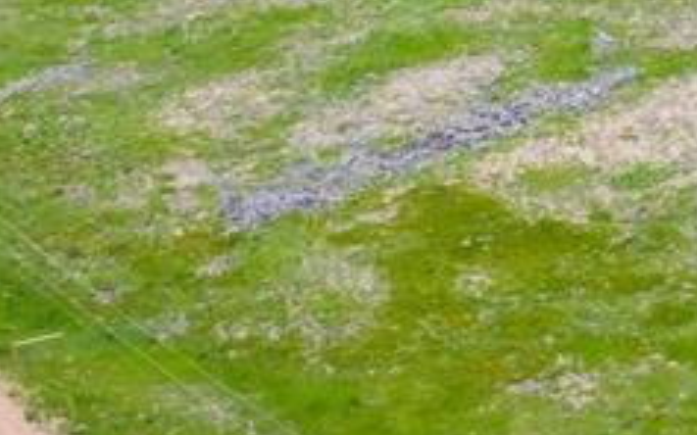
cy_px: 229
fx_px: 2089
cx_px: 1244
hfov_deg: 16.1
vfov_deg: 11.9
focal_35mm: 110
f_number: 10
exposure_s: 1/100
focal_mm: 12.29
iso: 100
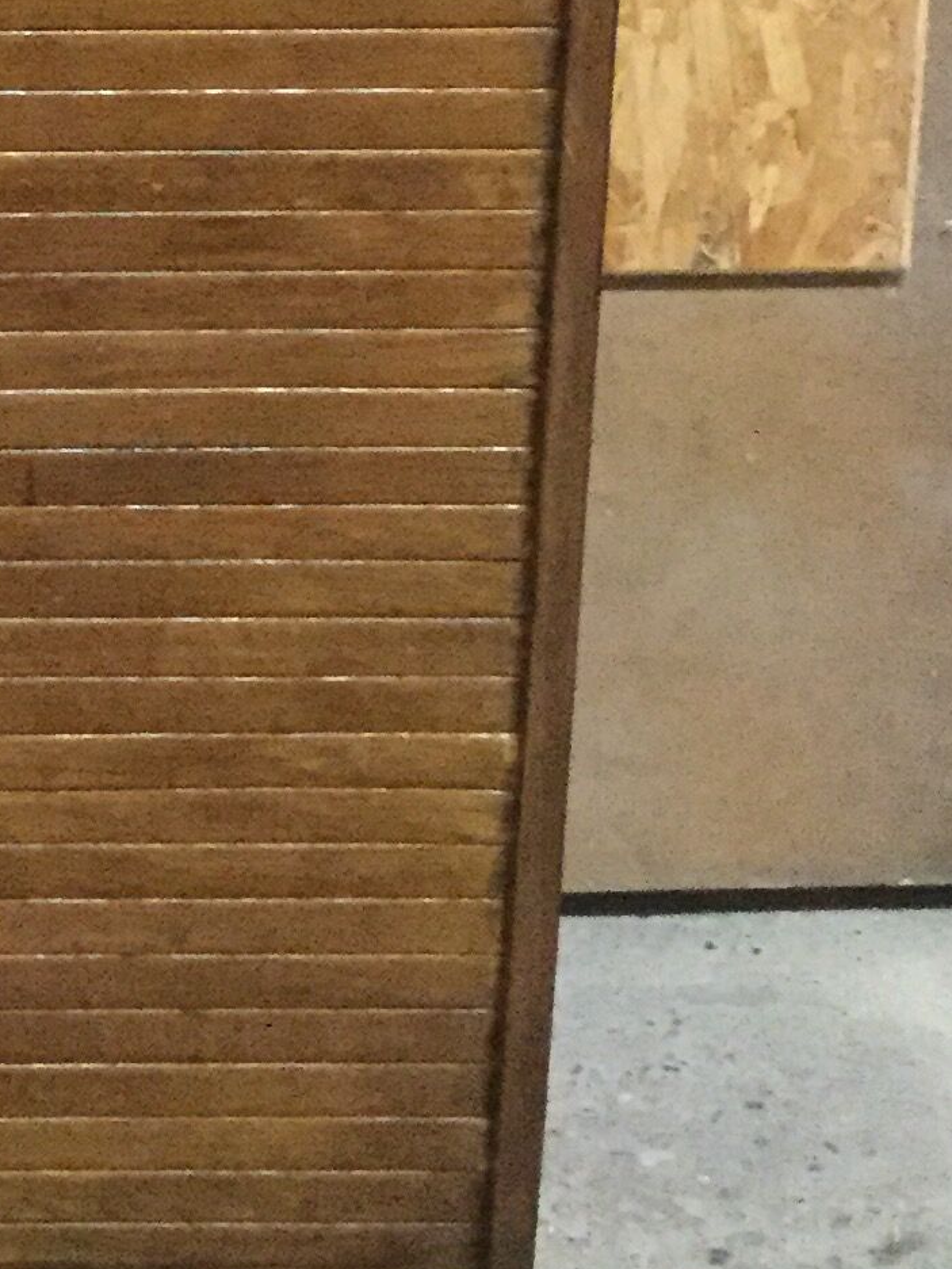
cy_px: 5
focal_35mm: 108
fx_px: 3959
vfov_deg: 17.8
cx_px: -324
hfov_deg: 13.2
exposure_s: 1/17
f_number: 2.4
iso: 400
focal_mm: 3.3
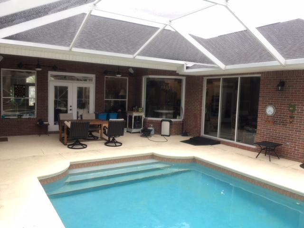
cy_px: 114
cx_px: 152
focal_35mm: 29
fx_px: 255
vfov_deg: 48.2
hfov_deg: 61.7
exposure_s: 1/60
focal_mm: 4.15
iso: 25
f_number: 2.2
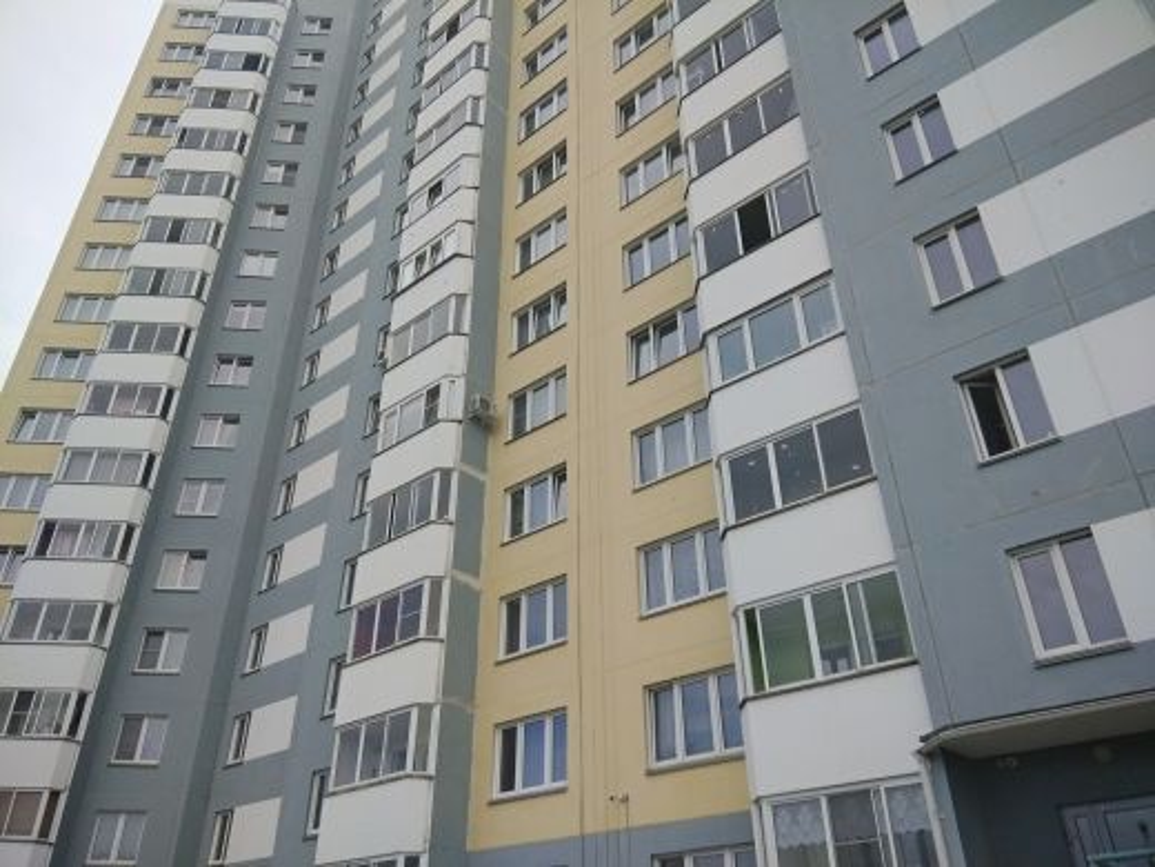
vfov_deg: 63.4
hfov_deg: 79.0
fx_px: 701
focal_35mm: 21
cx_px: 578
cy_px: 434
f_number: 2
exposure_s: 1/1167
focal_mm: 3.57
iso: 100
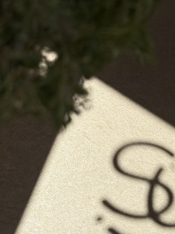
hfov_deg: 13.3
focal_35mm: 111
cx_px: 138
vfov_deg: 17.7
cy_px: 164
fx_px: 748
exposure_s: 1/7874
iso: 64
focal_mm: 6.76
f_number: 1.78
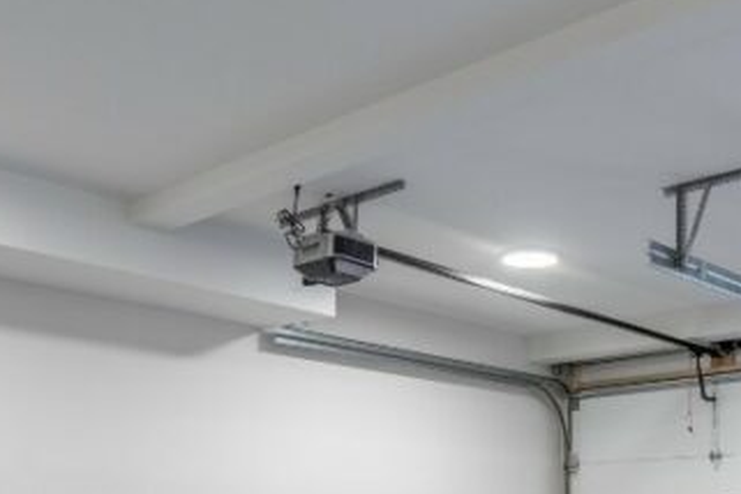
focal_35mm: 51
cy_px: 553
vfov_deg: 24.6
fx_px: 1050
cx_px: 526
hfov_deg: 38.2
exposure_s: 1/640
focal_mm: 16
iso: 800
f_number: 6.3
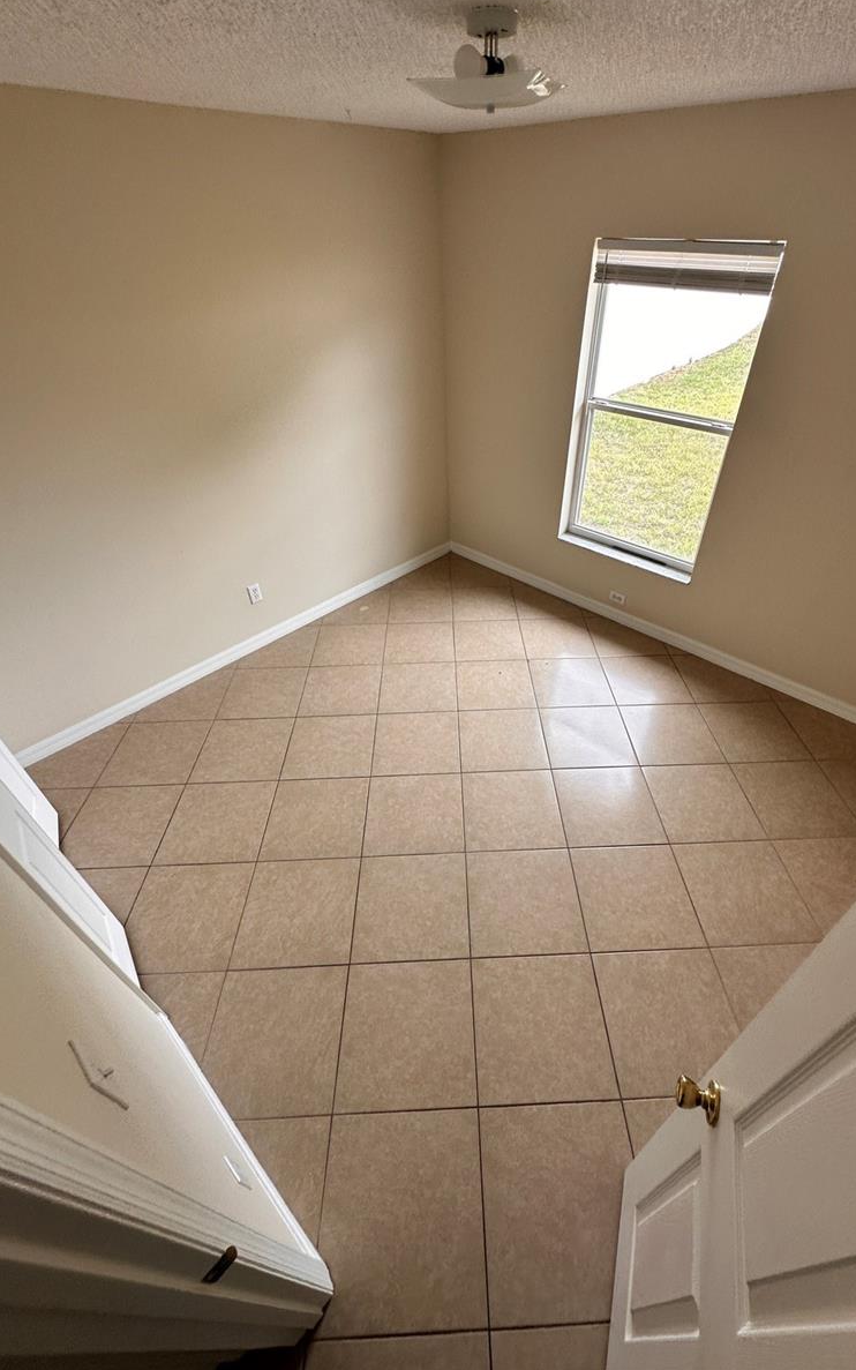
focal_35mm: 15
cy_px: 680
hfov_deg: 74.7
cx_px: 464
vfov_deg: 101.5
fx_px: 560
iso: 64
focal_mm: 2.22
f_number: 2.2
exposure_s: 1/99
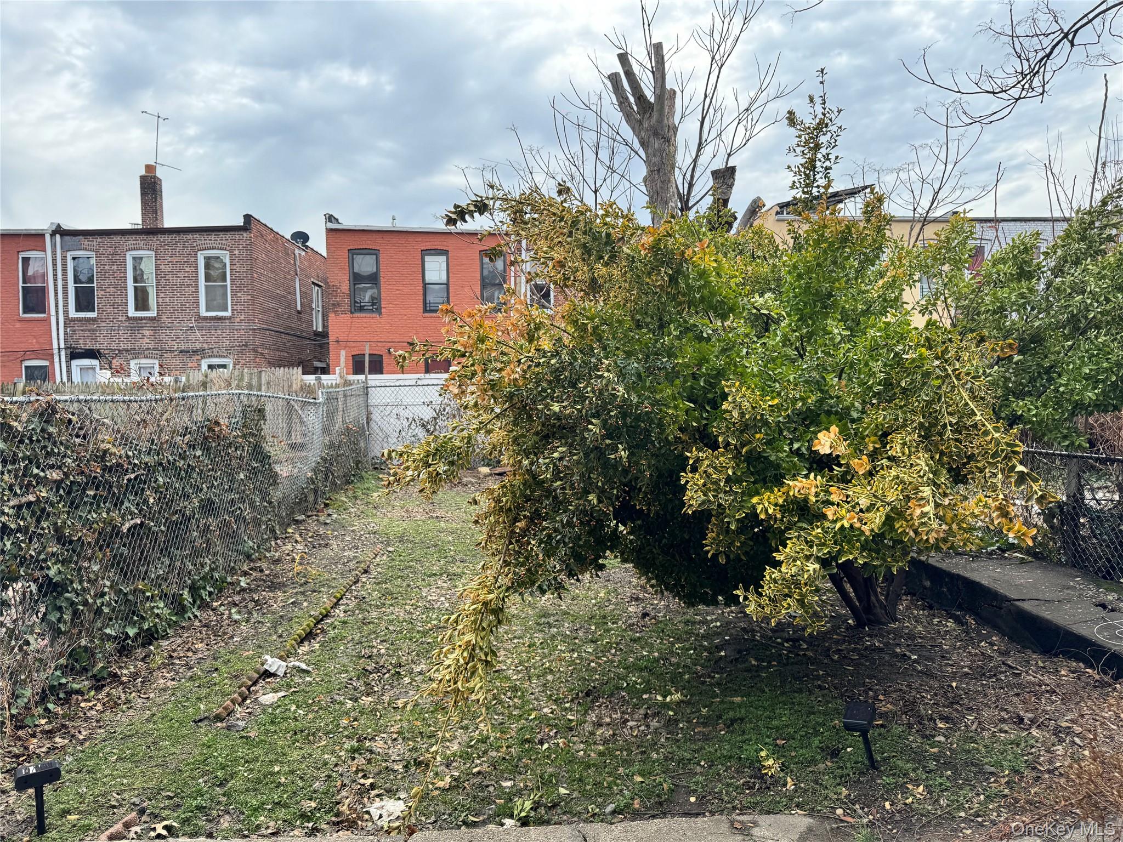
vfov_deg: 56.8
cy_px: 421
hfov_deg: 71.6
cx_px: 562
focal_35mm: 24
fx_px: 779
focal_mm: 6.76
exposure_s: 1/693
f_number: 1.78
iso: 80
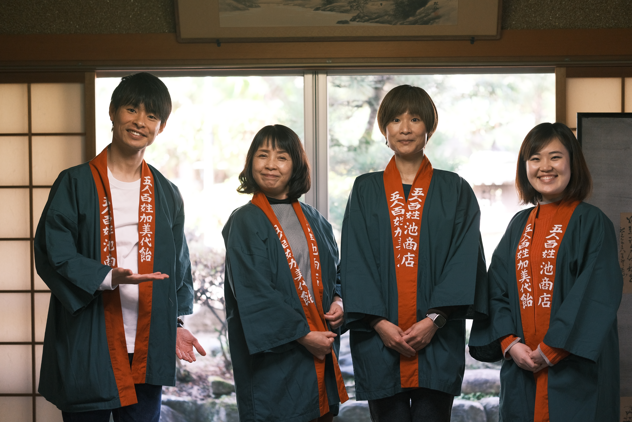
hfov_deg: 24.2
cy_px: 211
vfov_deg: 16.3
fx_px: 1475
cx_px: 316
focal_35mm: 84
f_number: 1.4
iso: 800
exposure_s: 1/500
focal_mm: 56
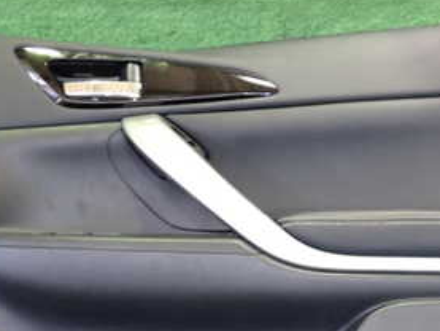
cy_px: 285
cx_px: 229
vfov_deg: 22.2
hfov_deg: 29.8
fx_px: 827
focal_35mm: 65
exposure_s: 1/40
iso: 800
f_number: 2.3
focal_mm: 5.4
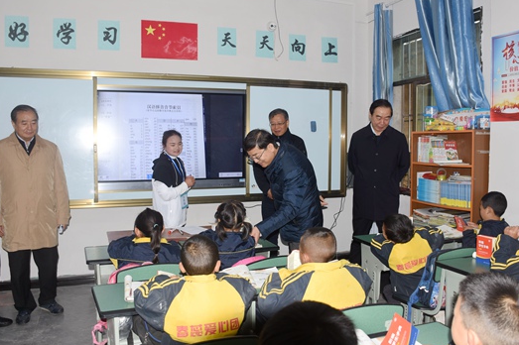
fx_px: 447
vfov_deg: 42.2
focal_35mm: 31
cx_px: 272
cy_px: 158
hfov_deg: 60.3
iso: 160
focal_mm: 18
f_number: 4.5
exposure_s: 1/80
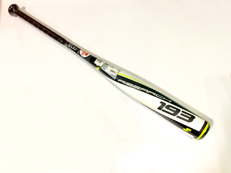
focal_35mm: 31
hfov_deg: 58.4
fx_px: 207
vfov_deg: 45.4
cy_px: 86
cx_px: 116
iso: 80
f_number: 2.4
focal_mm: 3.3
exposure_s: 1/30
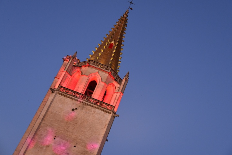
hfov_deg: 37.5
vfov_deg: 25.5
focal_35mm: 53
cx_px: 119
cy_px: 72
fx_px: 342
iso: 3200
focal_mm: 48
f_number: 4
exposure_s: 1/125
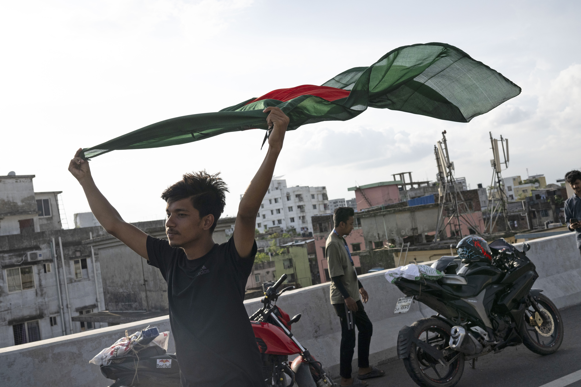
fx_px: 565
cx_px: 290
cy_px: 194
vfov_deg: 37.9
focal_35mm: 35
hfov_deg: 54.4
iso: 800
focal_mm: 35
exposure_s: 1/4000
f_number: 8
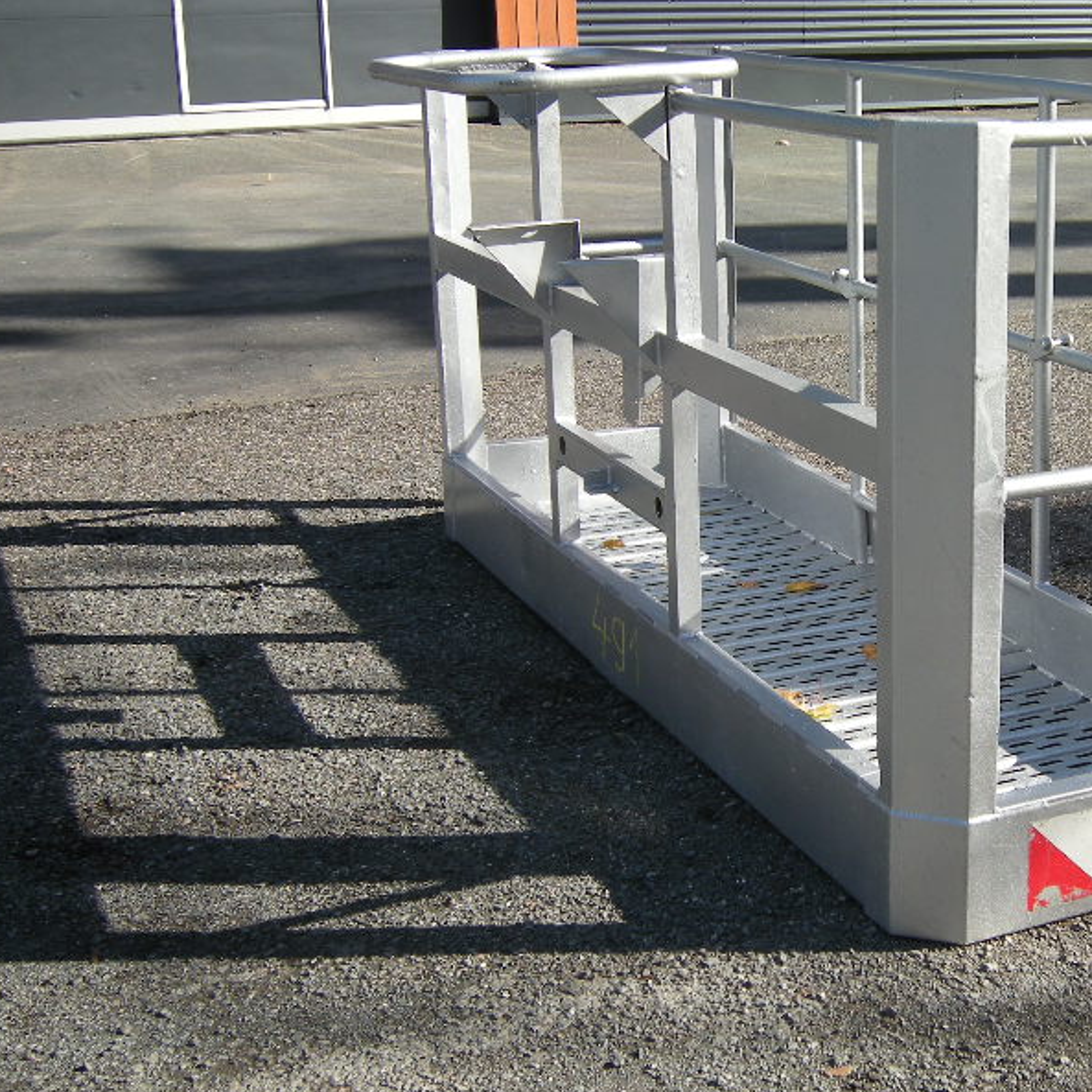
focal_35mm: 58
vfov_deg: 29.5
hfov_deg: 28.8
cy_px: 571
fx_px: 2070
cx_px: 889
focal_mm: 6.3
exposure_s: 1/406
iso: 64
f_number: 3.2
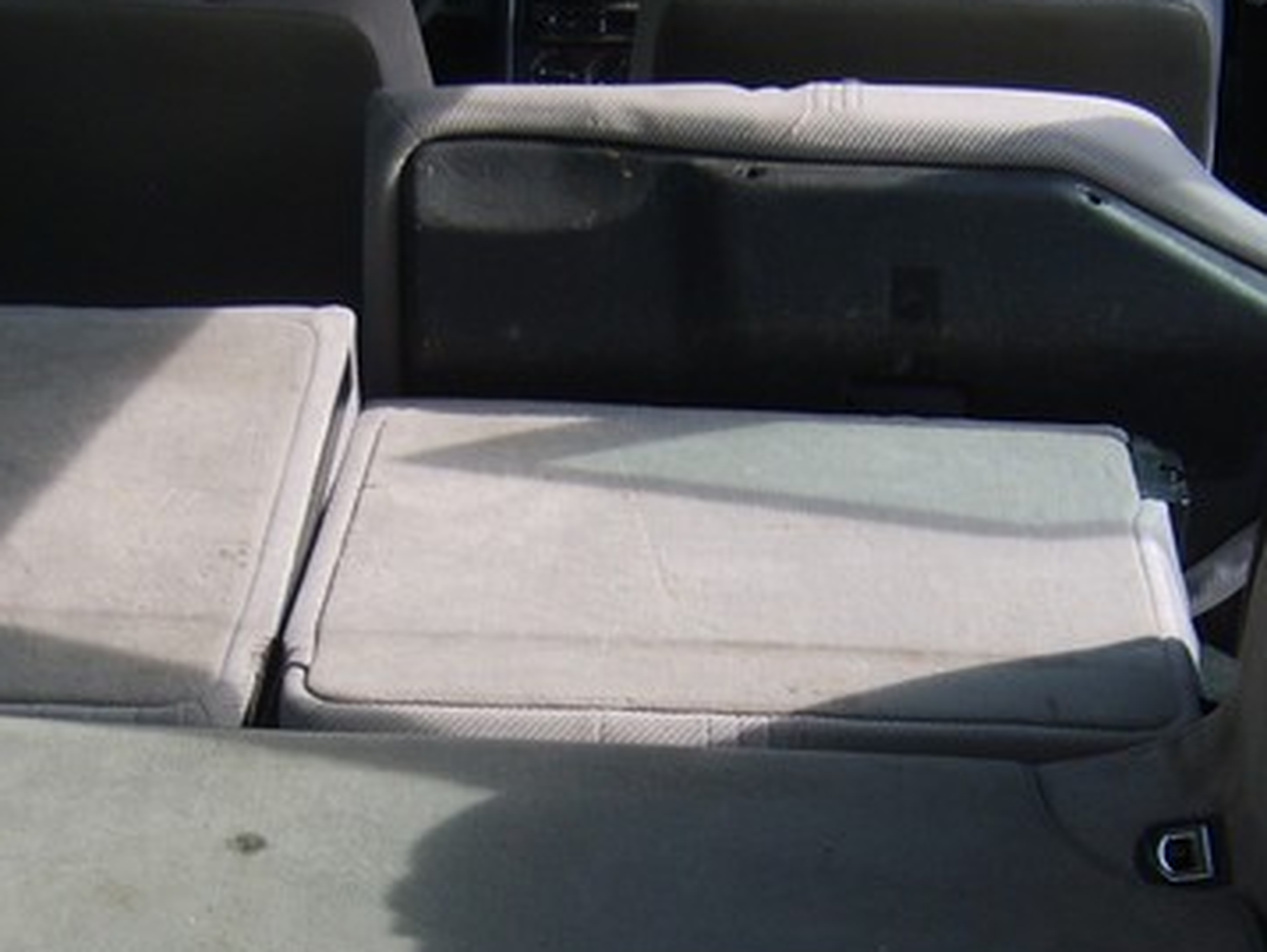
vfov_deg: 19.4
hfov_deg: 25.9
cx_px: 506
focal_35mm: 75
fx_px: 2747
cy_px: 772
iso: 50
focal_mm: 5.8
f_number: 2.8
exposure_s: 1/180
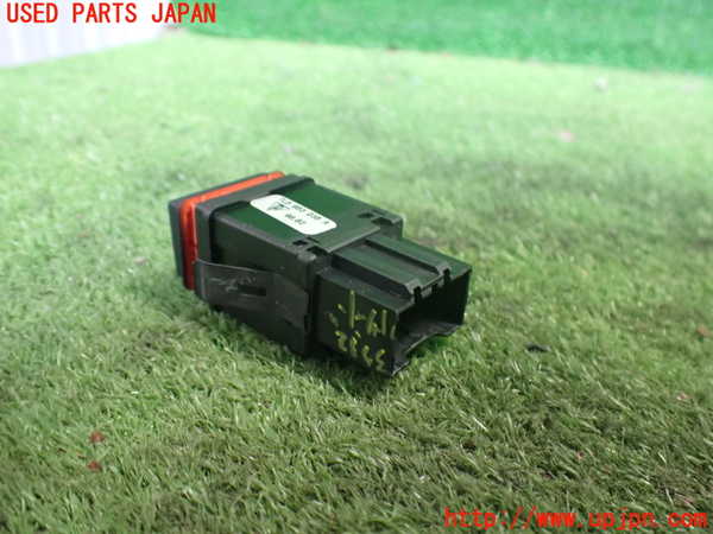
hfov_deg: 60.0
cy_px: 267
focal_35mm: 30
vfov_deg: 46.8
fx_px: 618
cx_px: 356
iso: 800
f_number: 2.3
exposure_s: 1/30
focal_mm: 5.4
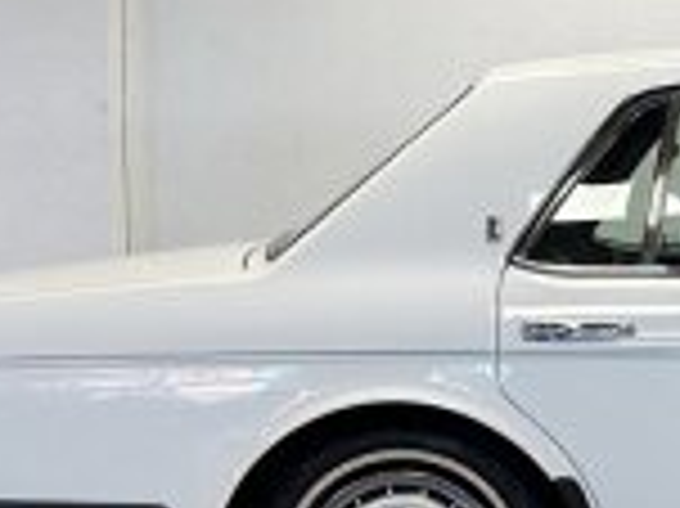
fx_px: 3985
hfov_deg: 9.4
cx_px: 1117
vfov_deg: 7.3
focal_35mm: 203
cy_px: 418
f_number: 1.78
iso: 125
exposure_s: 1/120
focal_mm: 6.86
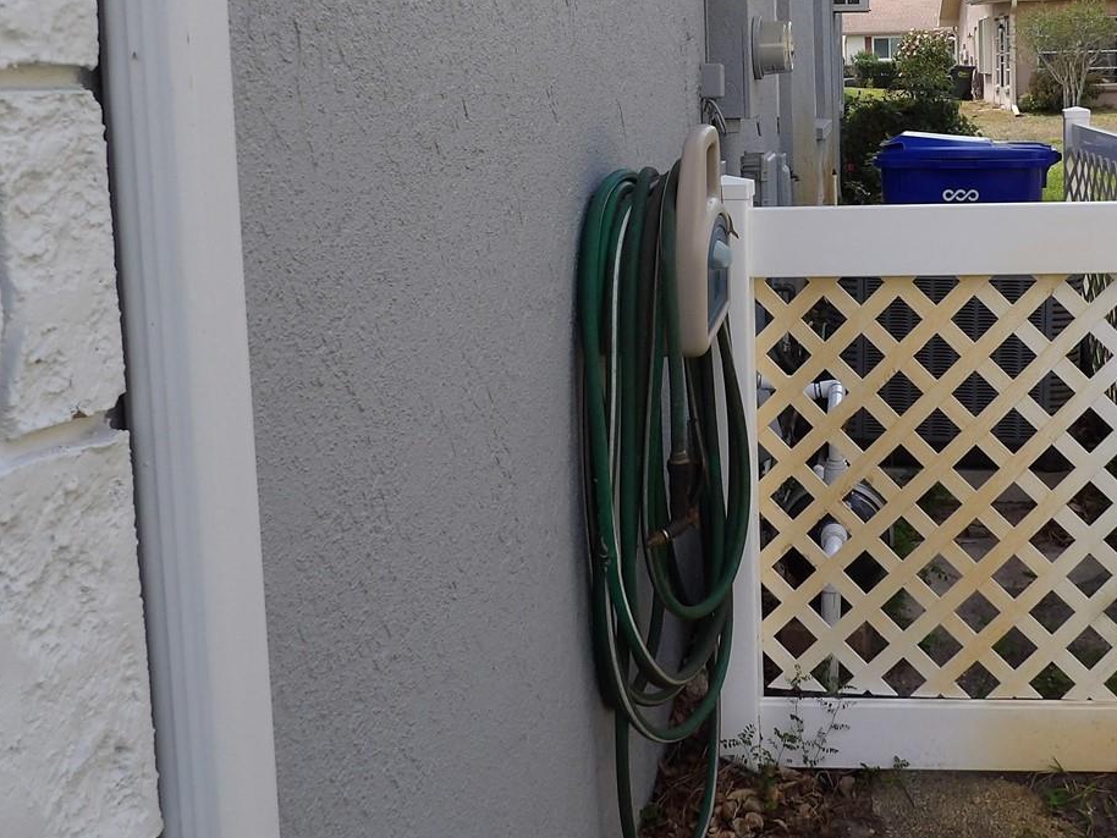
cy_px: 221
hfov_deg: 43.8
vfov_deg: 33.7
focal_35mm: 42
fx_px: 1356
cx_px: 783
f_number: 3.2
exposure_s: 1/622
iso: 100
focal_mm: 4.3
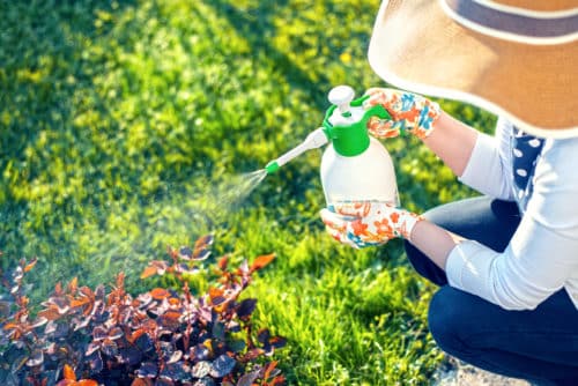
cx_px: 289
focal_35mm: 50
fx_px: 803
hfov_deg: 39.6
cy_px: 193
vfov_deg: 27.0
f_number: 2.5
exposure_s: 1/400
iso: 125
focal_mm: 50
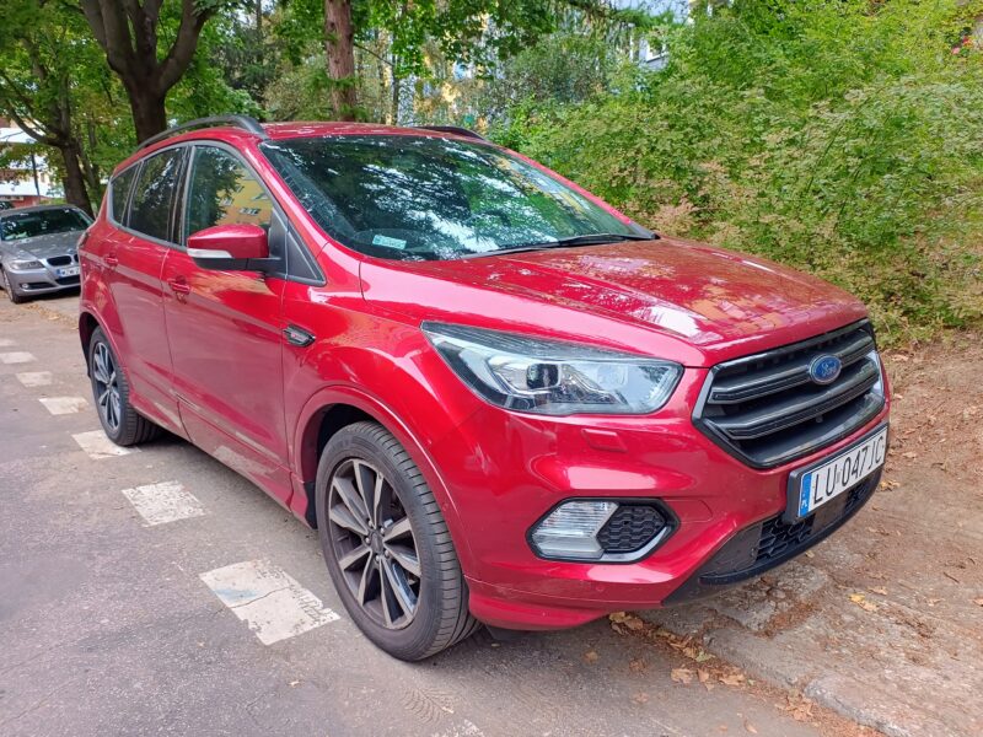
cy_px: 368
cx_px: 492
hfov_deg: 71.6
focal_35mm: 24
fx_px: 682
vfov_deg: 56.8
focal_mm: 5.89
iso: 102
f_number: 1.4
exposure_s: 1/129
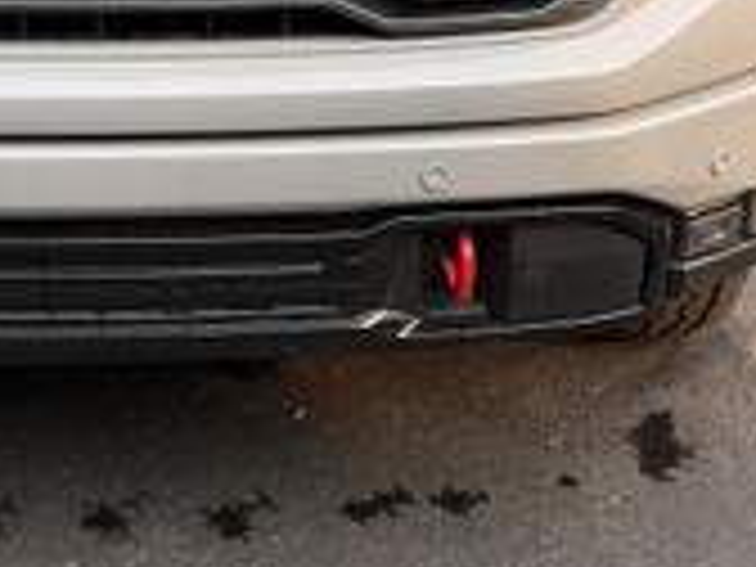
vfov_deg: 18.7
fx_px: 1572
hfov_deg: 26.7
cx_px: 189
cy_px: -207
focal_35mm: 72
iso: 80
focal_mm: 6.76
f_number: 1.78
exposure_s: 1/501
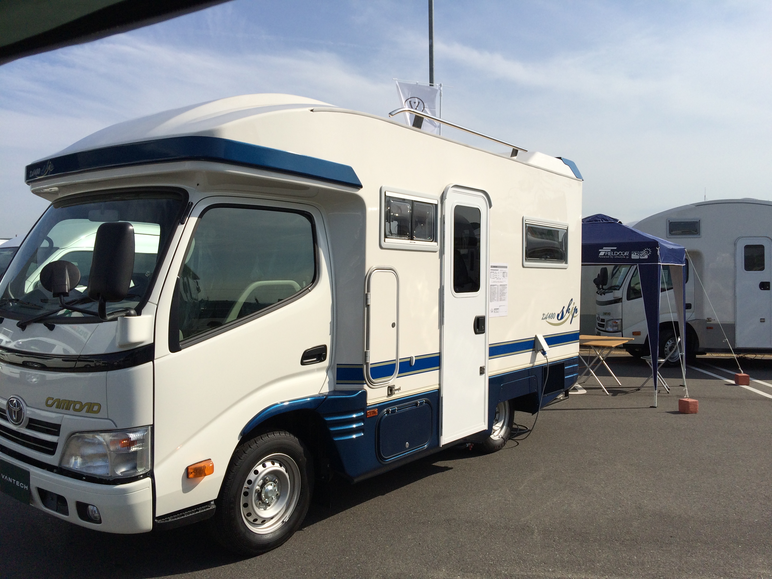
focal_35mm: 29
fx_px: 647
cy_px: 290
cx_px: 386
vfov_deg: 48.2
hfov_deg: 61.7
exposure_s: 1/3731
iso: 32
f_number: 2.2
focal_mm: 4.15
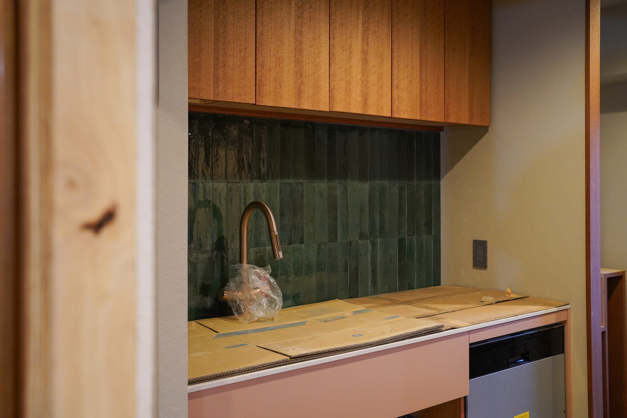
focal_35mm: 35
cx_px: 314
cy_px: 209
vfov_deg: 37.9
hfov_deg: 54.4
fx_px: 610
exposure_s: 1/40
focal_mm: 35
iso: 3200
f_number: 6.3
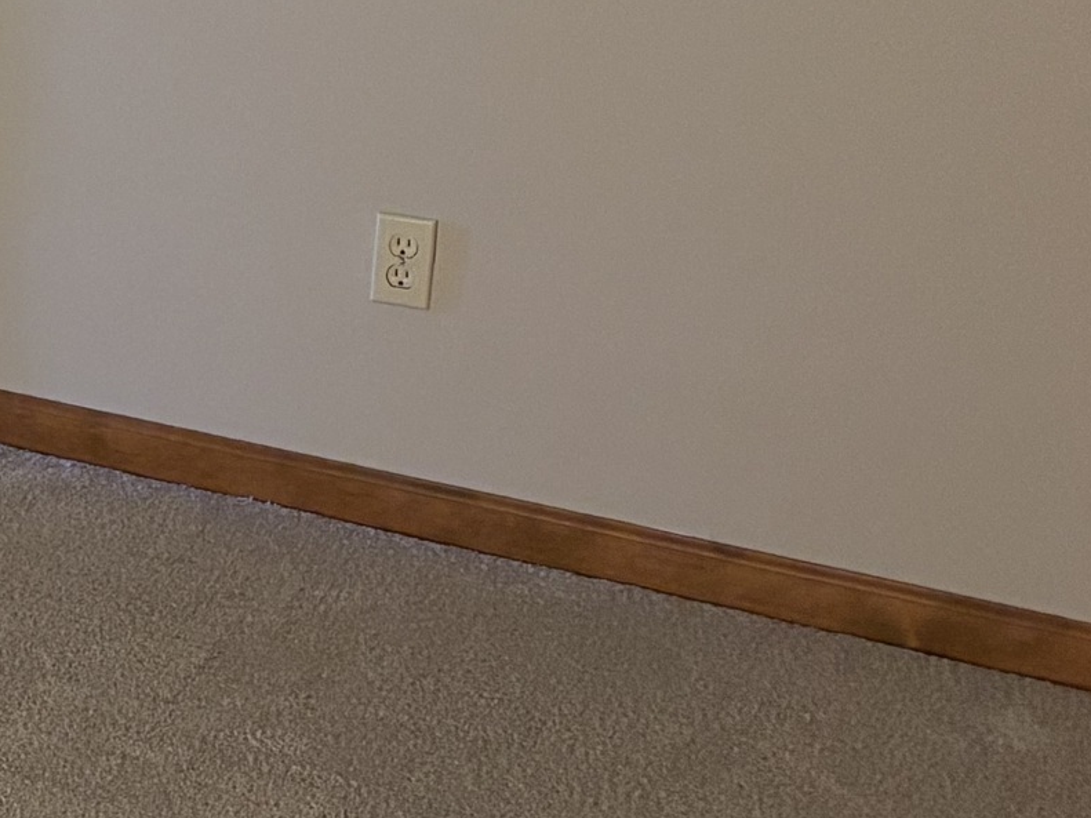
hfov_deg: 16.4
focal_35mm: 101
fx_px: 3183
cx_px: -865
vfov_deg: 14.4
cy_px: -15
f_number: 1.6
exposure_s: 1/40
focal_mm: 5.96
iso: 640
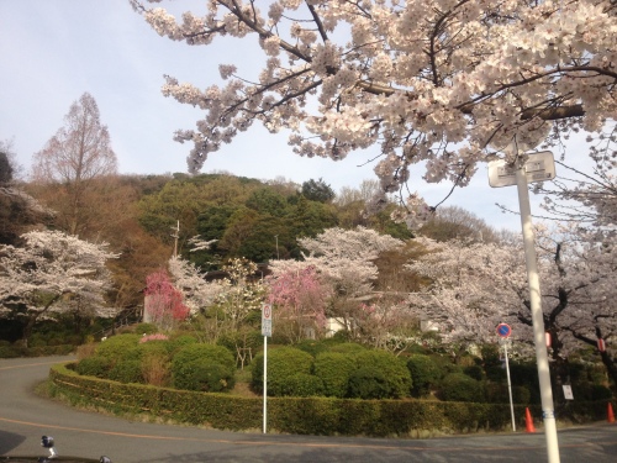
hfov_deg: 52.6
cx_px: 308
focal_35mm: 35
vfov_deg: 40.7
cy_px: 232
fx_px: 624
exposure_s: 1/1022
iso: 50
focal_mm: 4.28
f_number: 2.4
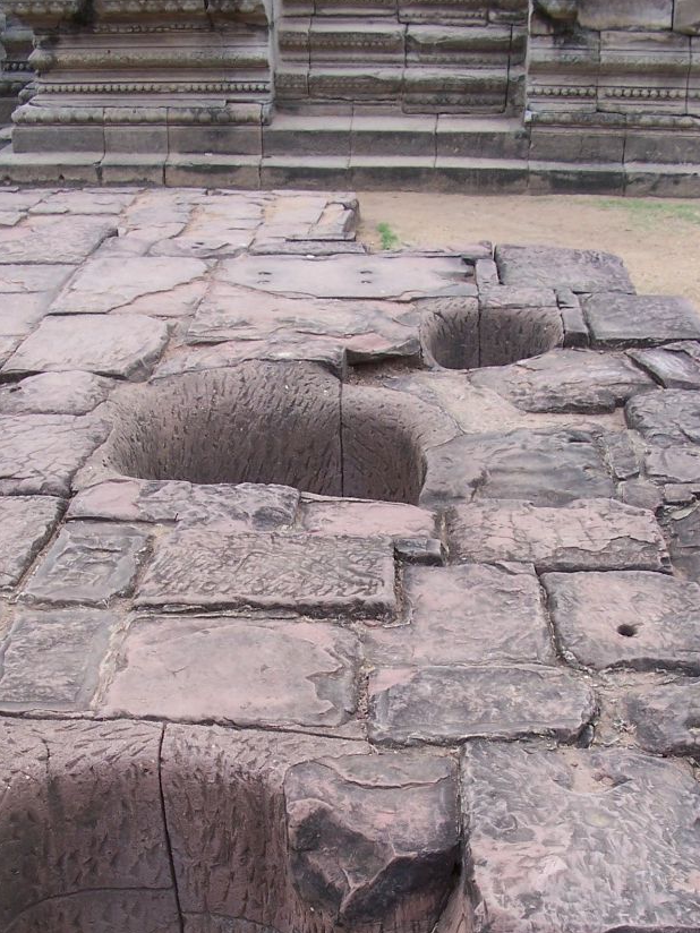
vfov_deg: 36.8
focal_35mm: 51
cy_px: 675
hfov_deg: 28.6
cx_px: 358
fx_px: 1375
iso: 80
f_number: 2.8
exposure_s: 1/125
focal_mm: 6
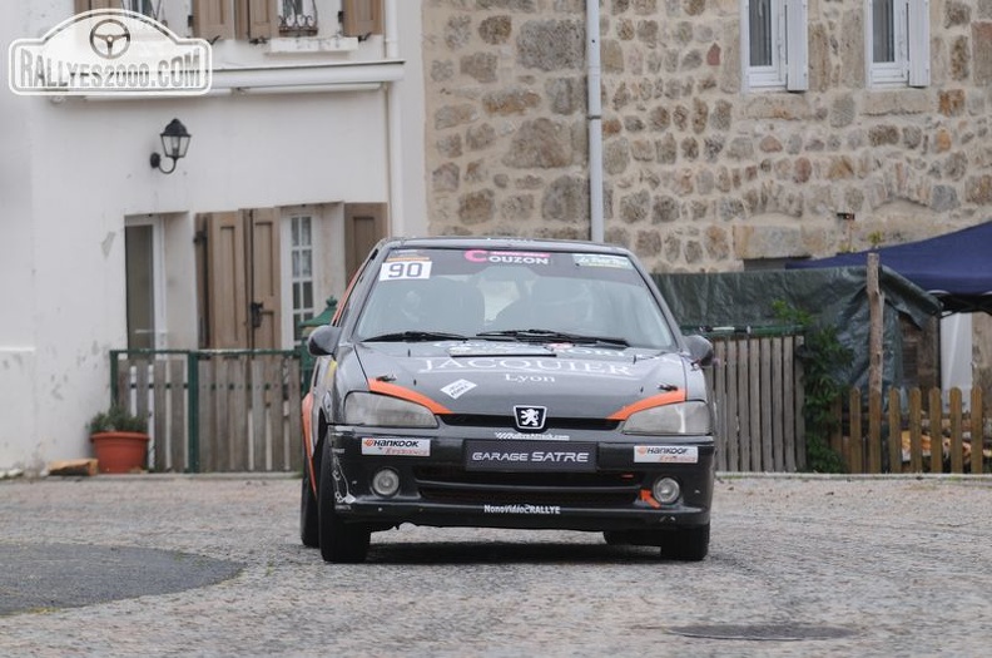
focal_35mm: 292
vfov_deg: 4.7
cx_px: 496
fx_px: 8045
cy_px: 329
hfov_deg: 7.1
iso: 500
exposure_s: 1/800
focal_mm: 195
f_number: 14
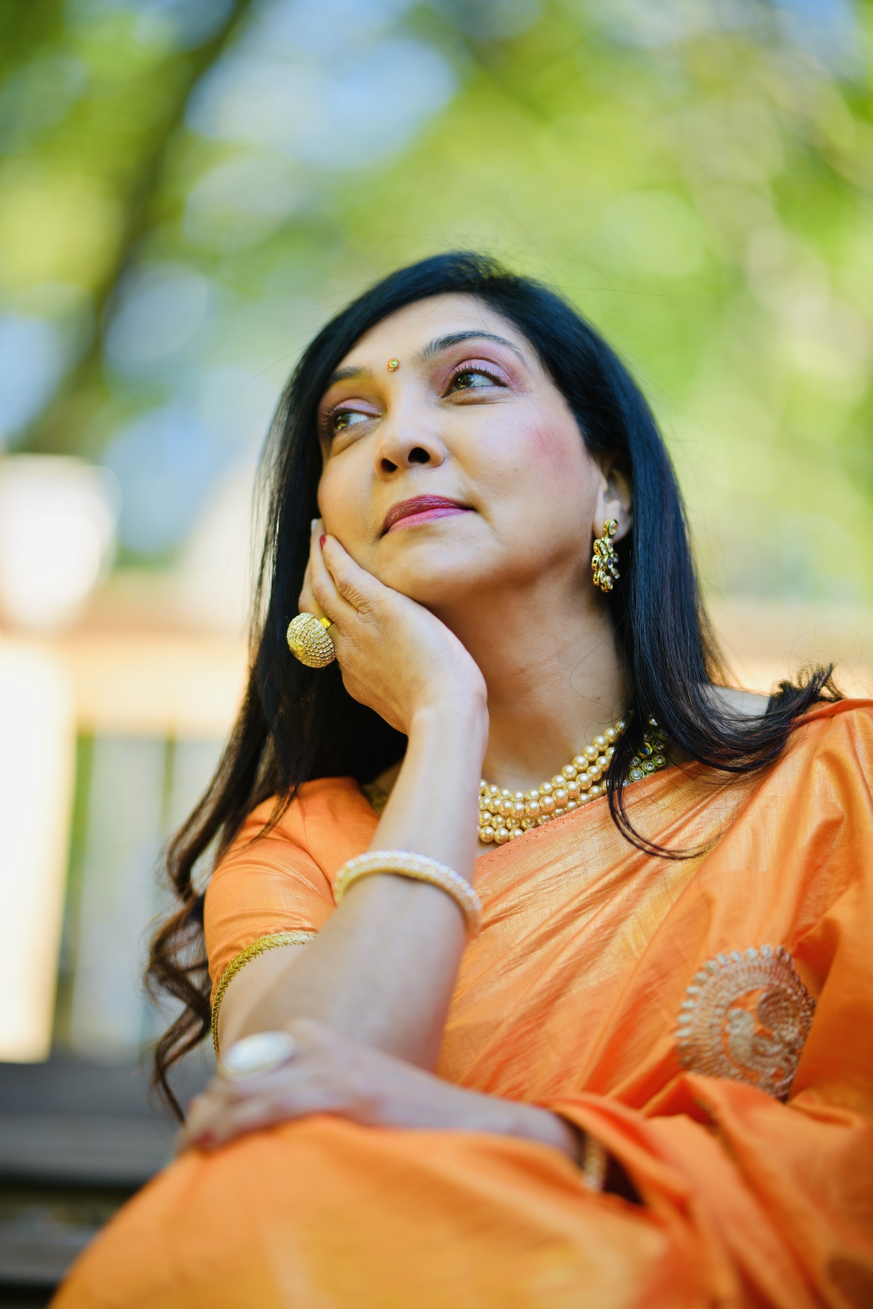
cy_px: 654
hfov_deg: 13.0
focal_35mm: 105
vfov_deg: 19.5
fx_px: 3819
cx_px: 436
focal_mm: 105
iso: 100
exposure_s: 1/400
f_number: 1.4
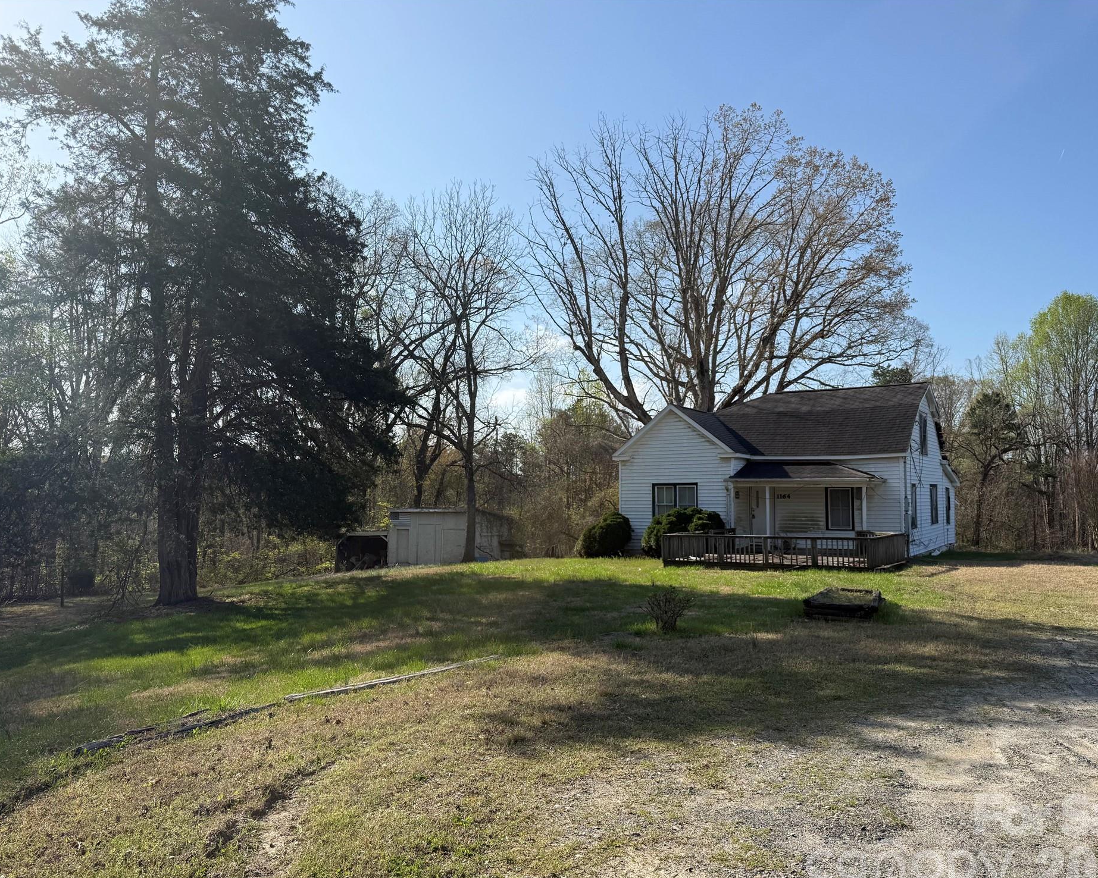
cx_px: 555
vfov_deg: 54.9
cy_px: 454
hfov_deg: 66.0
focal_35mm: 26
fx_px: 845
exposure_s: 1/4405
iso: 80
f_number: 1.78
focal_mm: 6.76
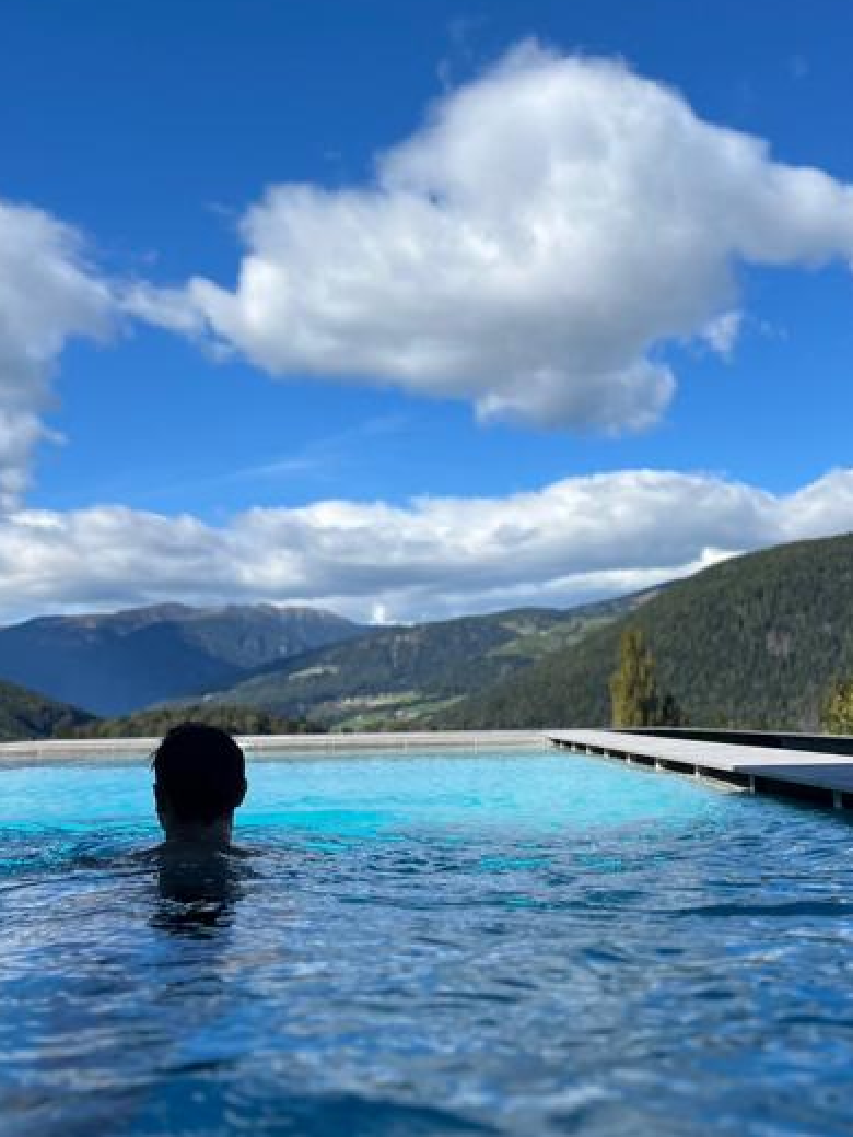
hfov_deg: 35.7
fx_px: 1314
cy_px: 492
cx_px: 542
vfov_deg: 46.7
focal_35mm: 40
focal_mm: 5.1
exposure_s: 1/4149
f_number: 1.6
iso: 50
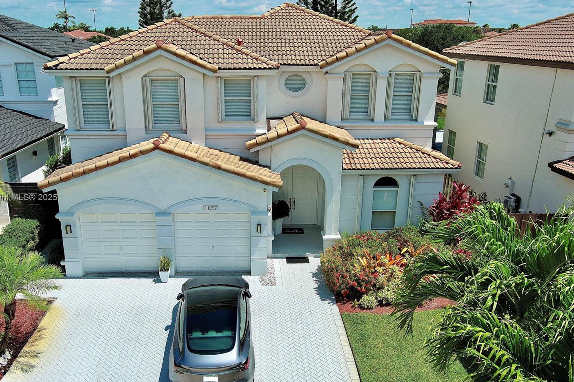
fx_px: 526
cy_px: 198
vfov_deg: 40.0
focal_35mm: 33
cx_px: 254
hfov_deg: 57.1
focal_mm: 10.57
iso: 101
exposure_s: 1/2079
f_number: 2.8
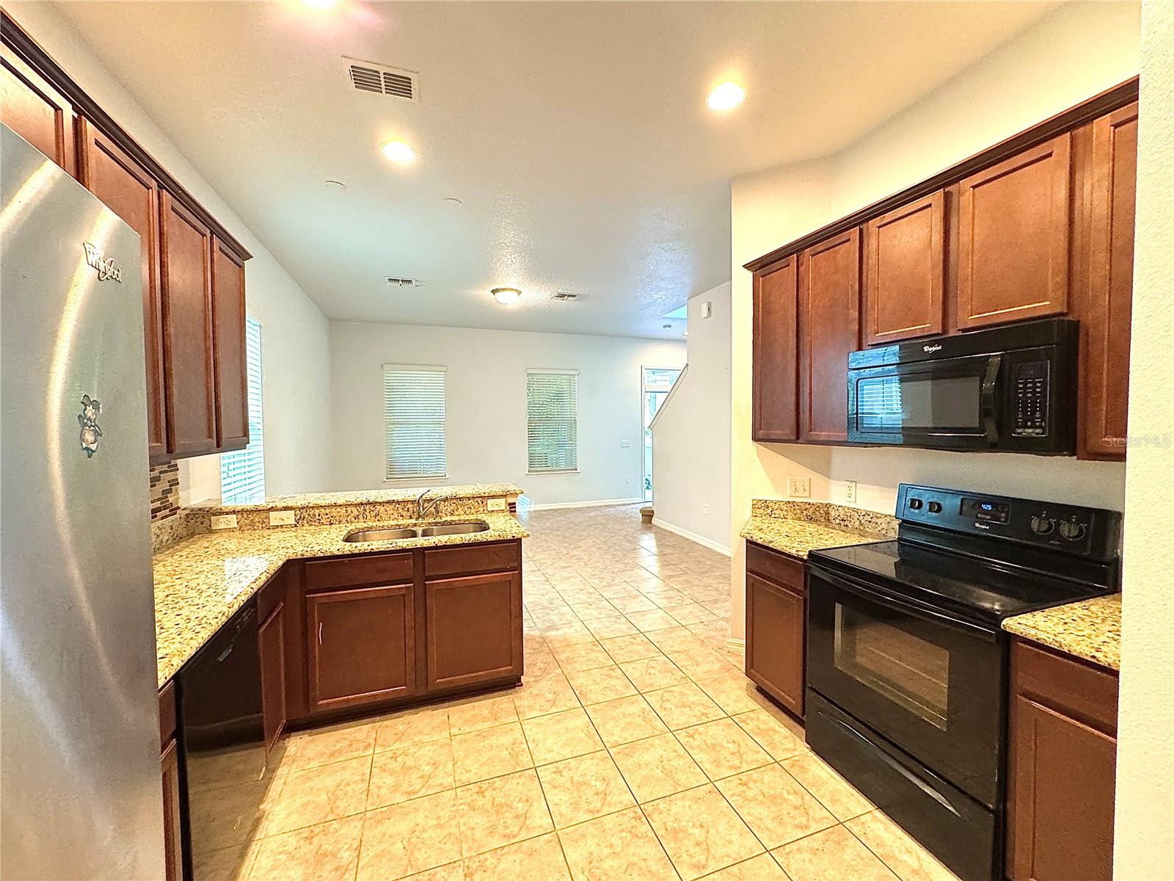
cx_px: 587
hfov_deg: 102.1
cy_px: 440
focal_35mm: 14
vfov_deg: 85.7
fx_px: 475
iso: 640
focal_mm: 2.22
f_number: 2.2
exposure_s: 1/60
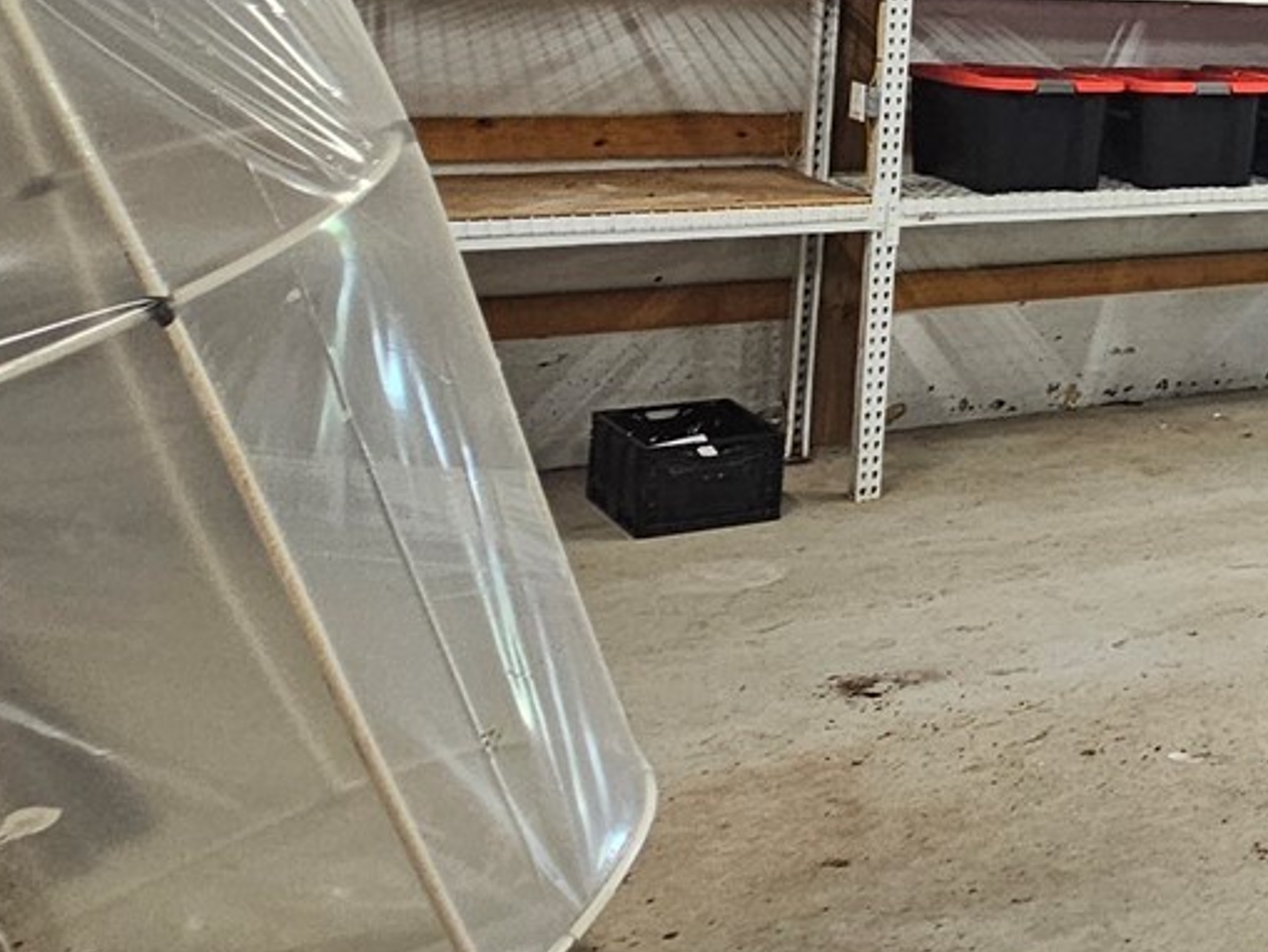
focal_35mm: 49
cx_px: 2000
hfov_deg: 25.9
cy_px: -57
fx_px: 1795
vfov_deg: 27.5
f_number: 2.2
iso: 200
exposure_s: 1/60
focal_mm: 2.2
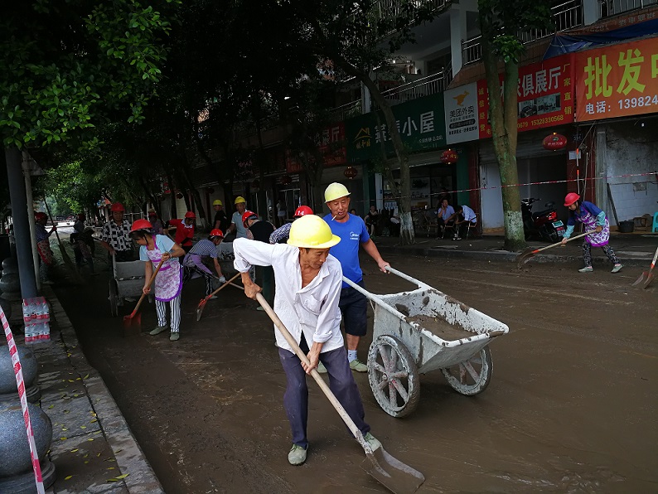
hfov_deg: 65.3
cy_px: 247
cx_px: 329
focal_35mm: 27
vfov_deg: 51.4
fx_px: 513
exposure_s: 1/678
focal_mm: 3.95
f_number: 2.2
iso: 160
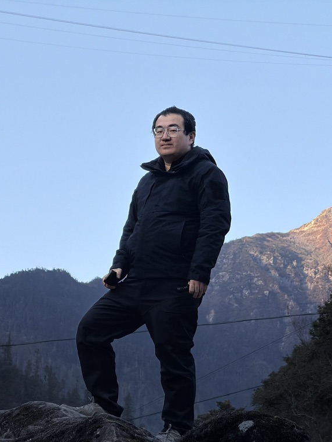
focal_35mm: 134
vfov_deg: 14.7
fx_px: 1714
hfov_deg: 11.1
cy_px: 222
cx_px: 218
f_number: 2.8
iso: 50
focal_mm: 16.89
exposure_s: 1/280
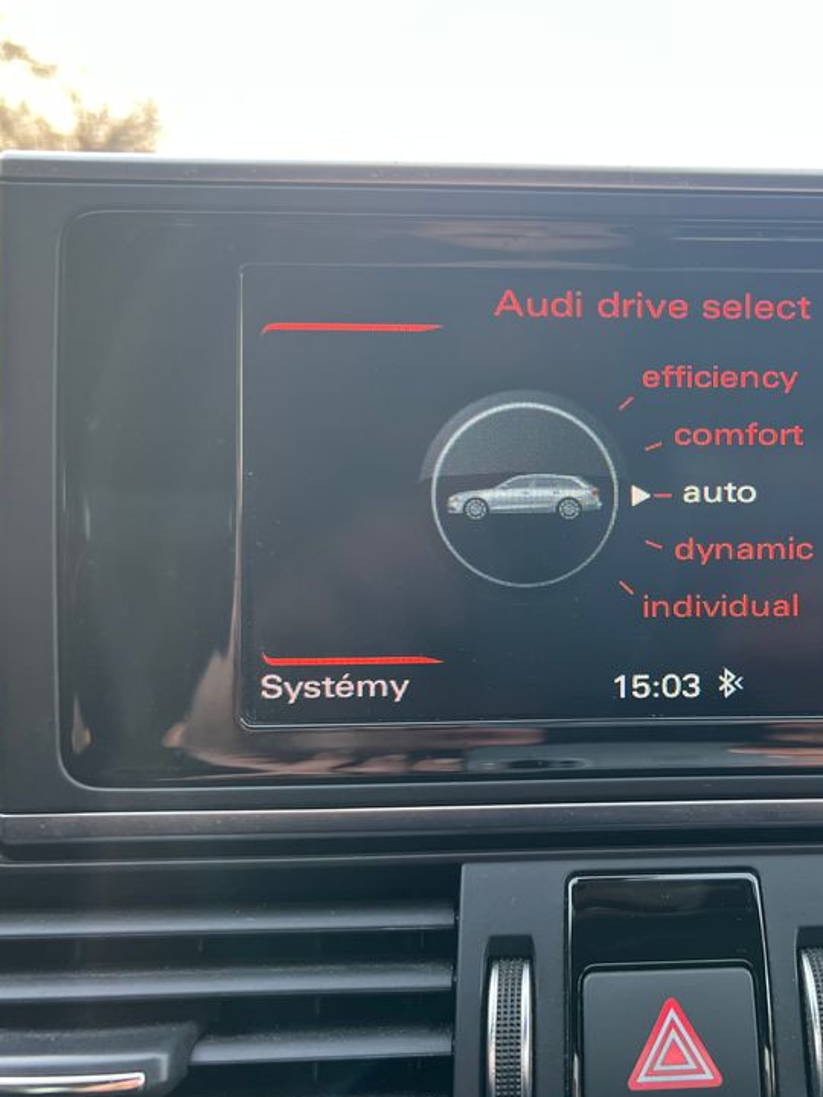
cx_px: 646
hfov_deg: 37.4
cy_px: 530
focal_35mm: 37
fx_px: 1173
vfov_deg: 50.1
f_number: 1.5
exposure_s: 1/121
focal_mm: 5.7
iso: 100
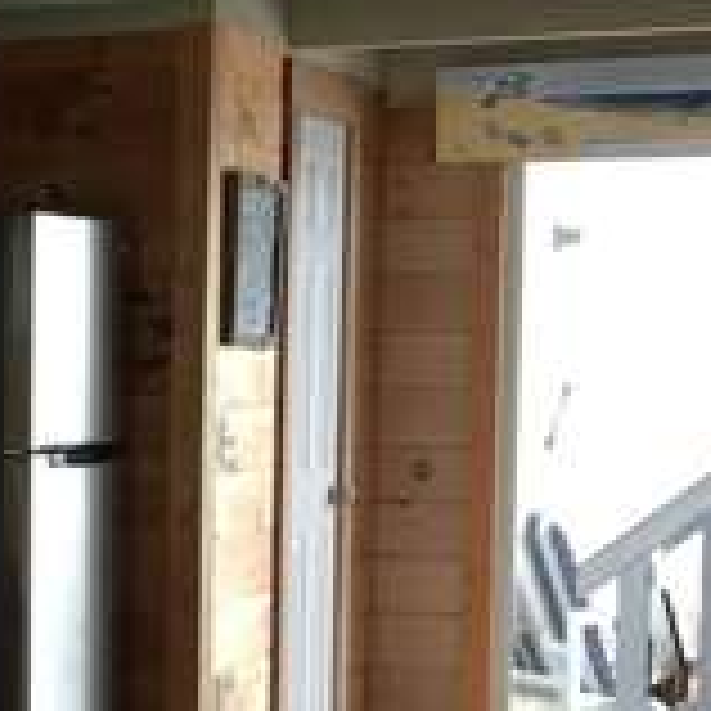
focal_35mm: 111
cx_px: -403
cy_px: 504
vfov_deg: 15.6
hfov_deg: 14.5
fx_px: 2579
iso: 50
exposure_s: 1/30
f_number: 2.2
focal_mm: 4.15
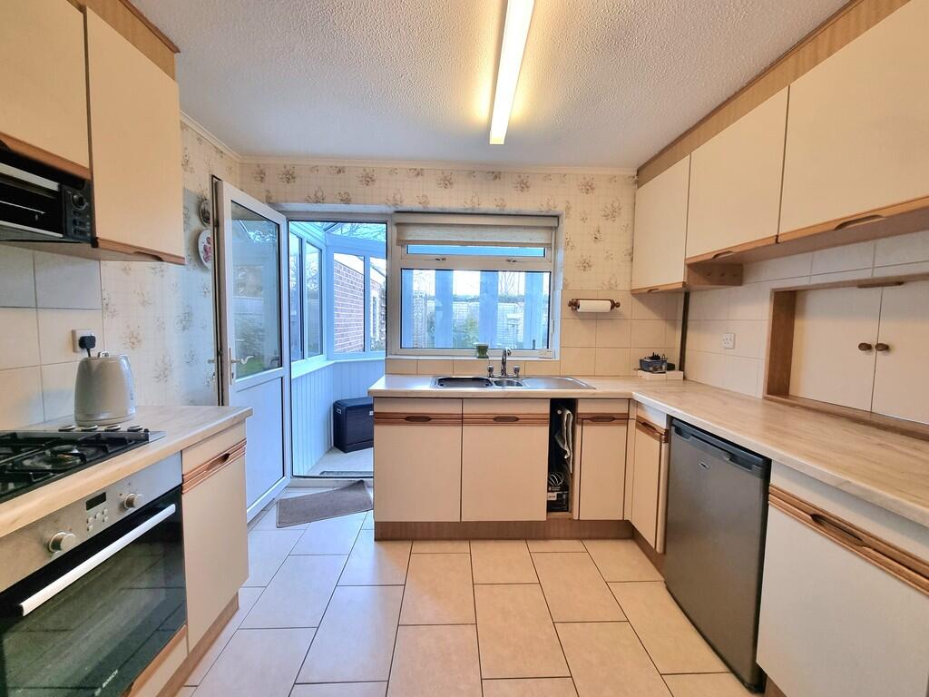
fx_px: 349
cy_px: 348
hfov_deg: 106.2
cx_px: 464
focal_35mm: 13
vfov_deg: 89.9
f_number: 2.2
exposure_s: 1/50
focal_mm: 2.2
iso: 160
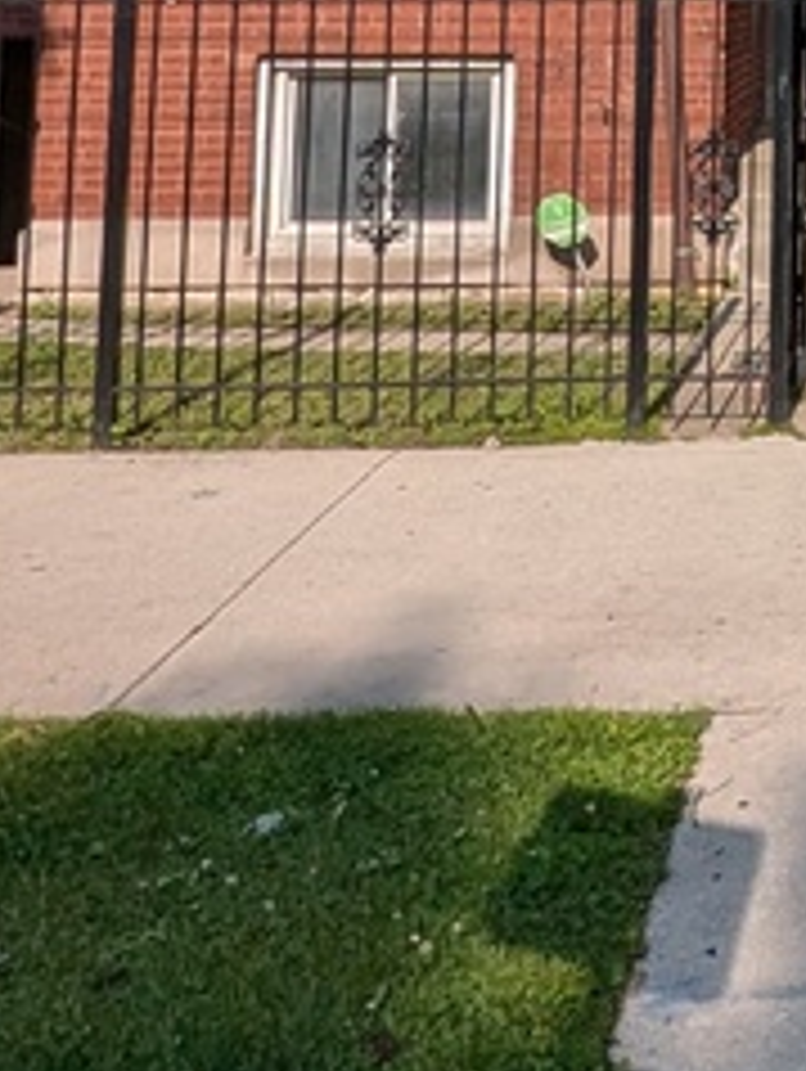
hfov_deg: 22.1
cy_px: -220
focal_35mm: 59
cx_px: 1069
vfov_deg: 28.4
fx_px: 1828
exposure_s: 1/2114
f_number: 2.2
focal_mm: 1.95
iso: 47
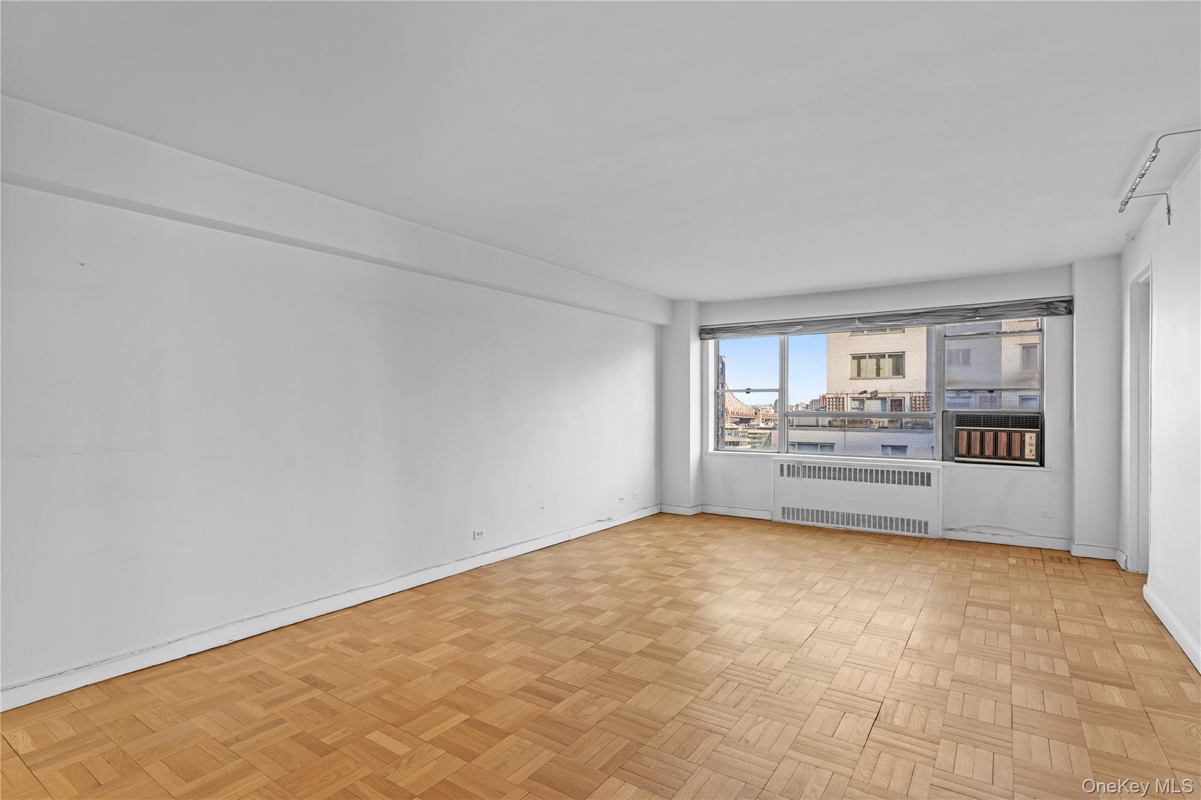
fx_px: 600
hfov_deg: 90.0
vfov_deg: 67.4
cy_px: 400
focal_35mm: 18
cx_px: 600
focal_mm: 18
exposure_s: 1/3
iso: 400
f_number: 8
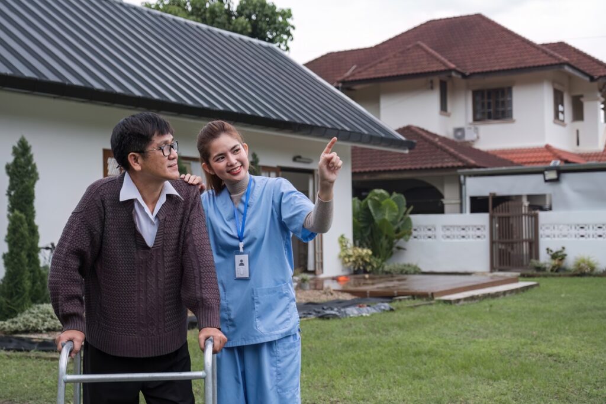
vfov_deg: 25.5
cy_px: 202
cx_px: 303
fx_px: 892
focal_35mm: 53
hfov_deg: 37.5
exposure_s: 1/160
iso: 320
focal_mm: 35.3
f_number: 2.8
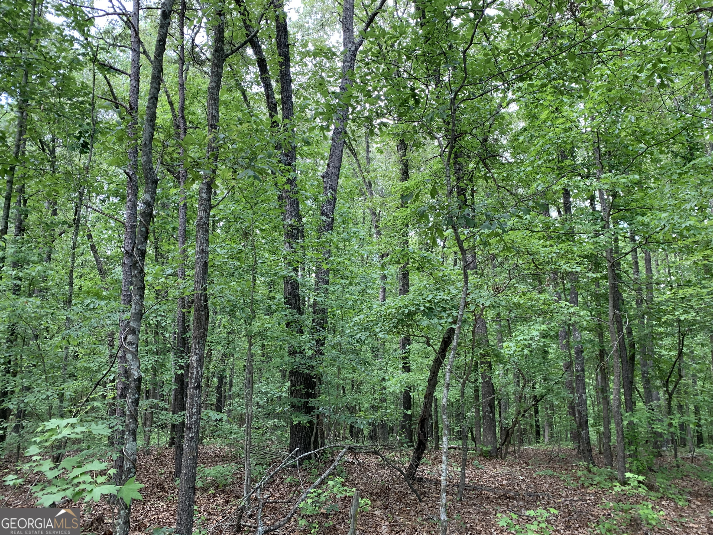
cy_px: 268
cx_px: 356
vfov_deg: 53.1
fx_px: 536
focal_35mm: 26
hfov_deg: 67.3
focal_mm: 4.25
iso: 64
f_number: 1.8
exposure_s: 1/121
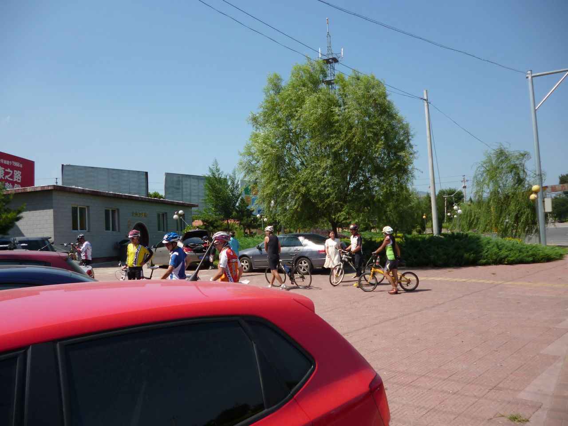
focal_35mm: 28
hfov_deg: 63.4
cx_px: 284
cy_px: 213
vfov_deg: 49.7
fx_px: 459
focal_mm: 5
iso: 100
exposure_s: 1/1000
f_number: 3.1
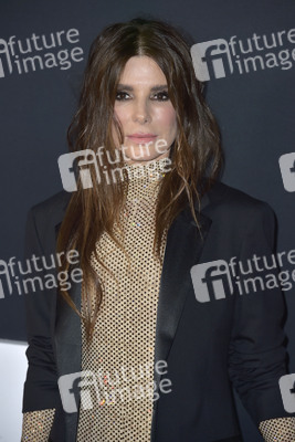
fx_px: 2272
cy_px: 221
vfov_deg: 11.1
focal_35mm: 185
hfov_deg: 7.4
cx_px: 148
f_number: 7.1
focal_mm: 185
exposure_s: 1/250
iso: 320
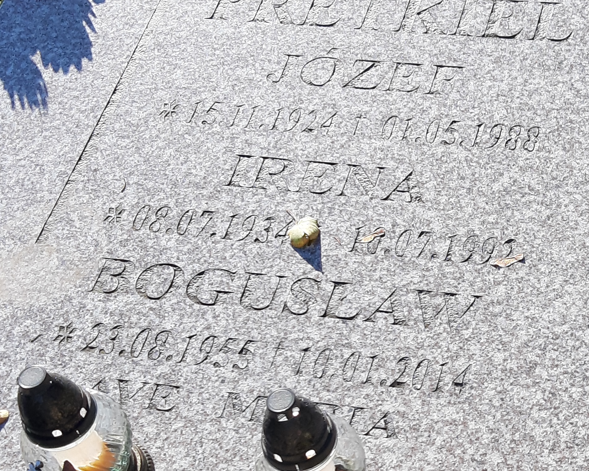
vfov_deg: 19.5
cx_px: 532
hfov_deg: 23.8
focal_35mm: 78
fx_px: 1360
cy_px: 344
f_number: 1.7
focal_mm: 3.93
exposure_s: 1/924
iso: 40
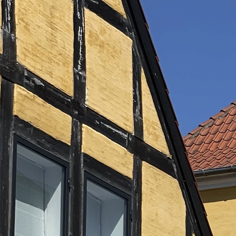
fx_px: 1419
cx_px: 326
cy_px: 402
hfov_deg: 9.3
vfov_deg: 9.1
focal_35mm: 184
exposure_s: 1/2660
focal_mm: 6
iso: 25
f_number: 2
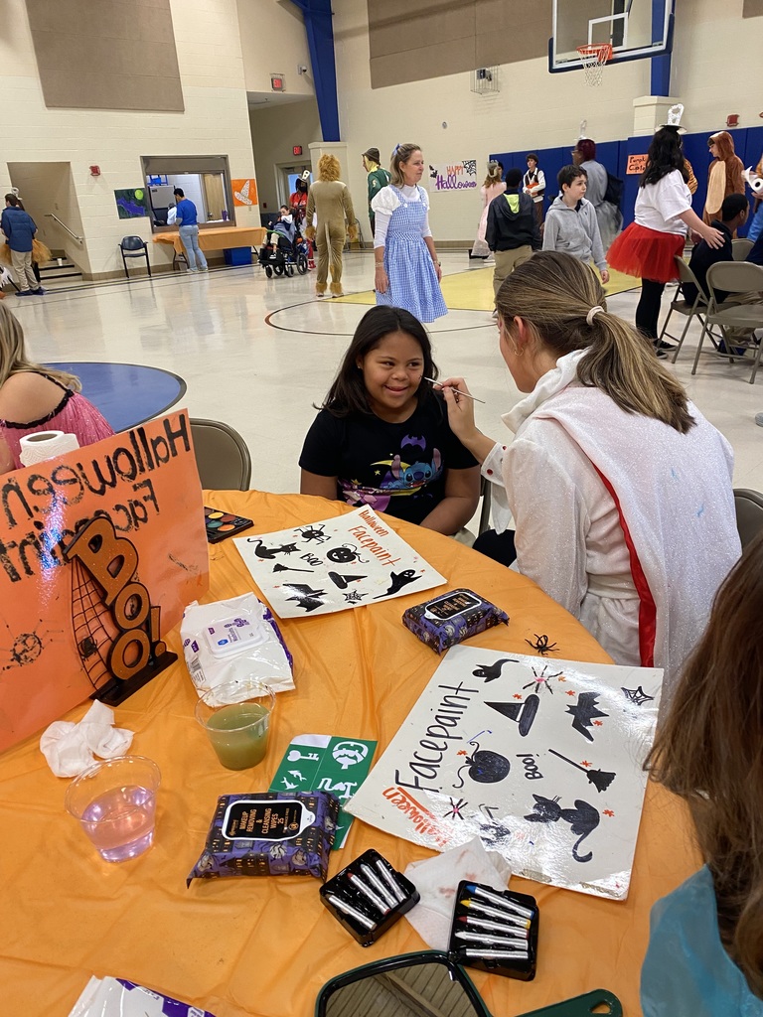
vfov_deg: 67.3
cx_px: 382
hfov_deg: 53.1
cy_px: 508
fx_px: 764
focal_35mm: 26
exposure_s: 1/60
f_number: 1.8
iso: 80
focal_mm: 4.25
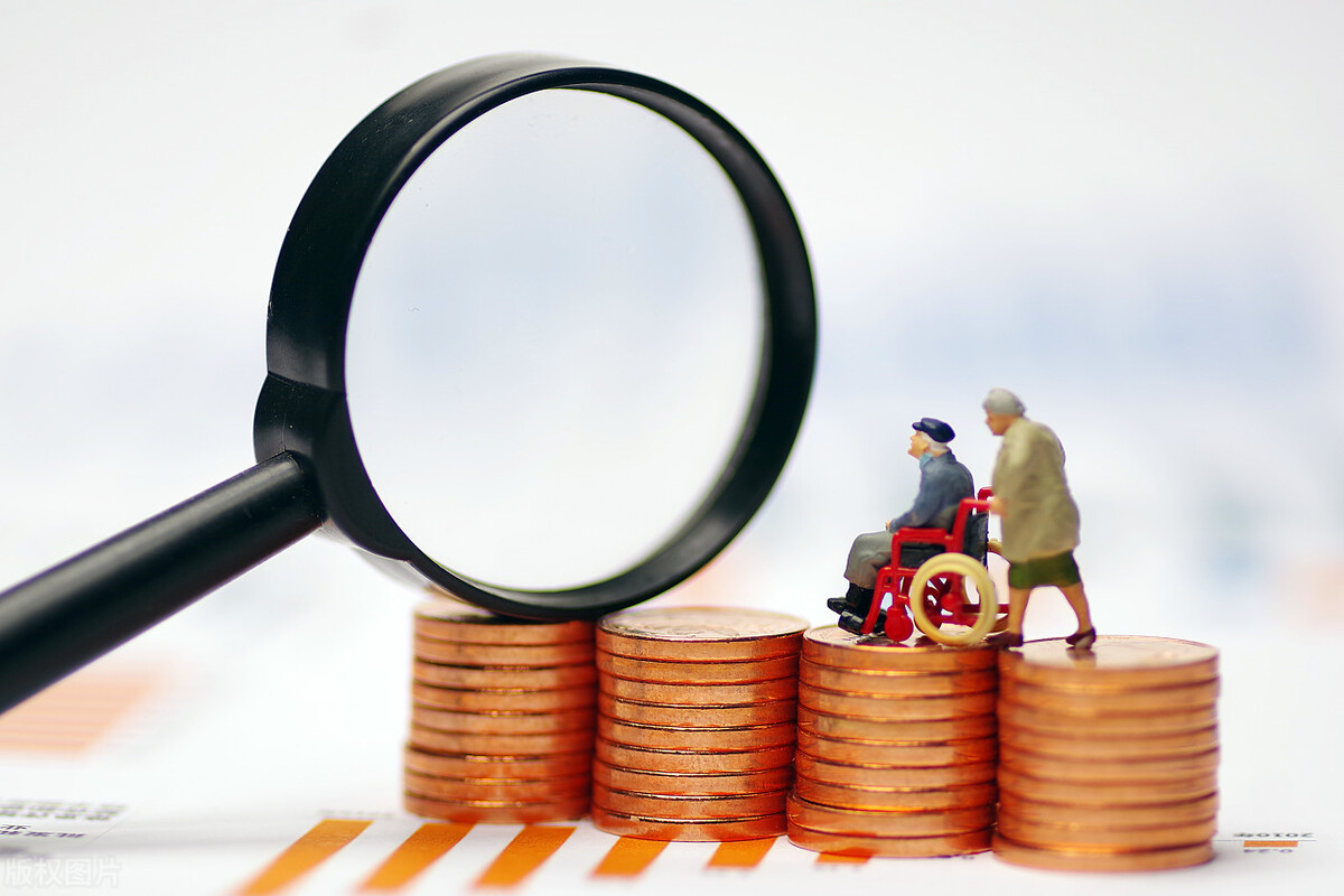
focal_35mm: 153
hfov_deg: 13.4
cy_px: 448
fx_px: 5712
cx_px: 672
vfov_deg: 9.0
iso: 100
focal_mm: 100
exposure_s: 1/160
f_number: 2.8
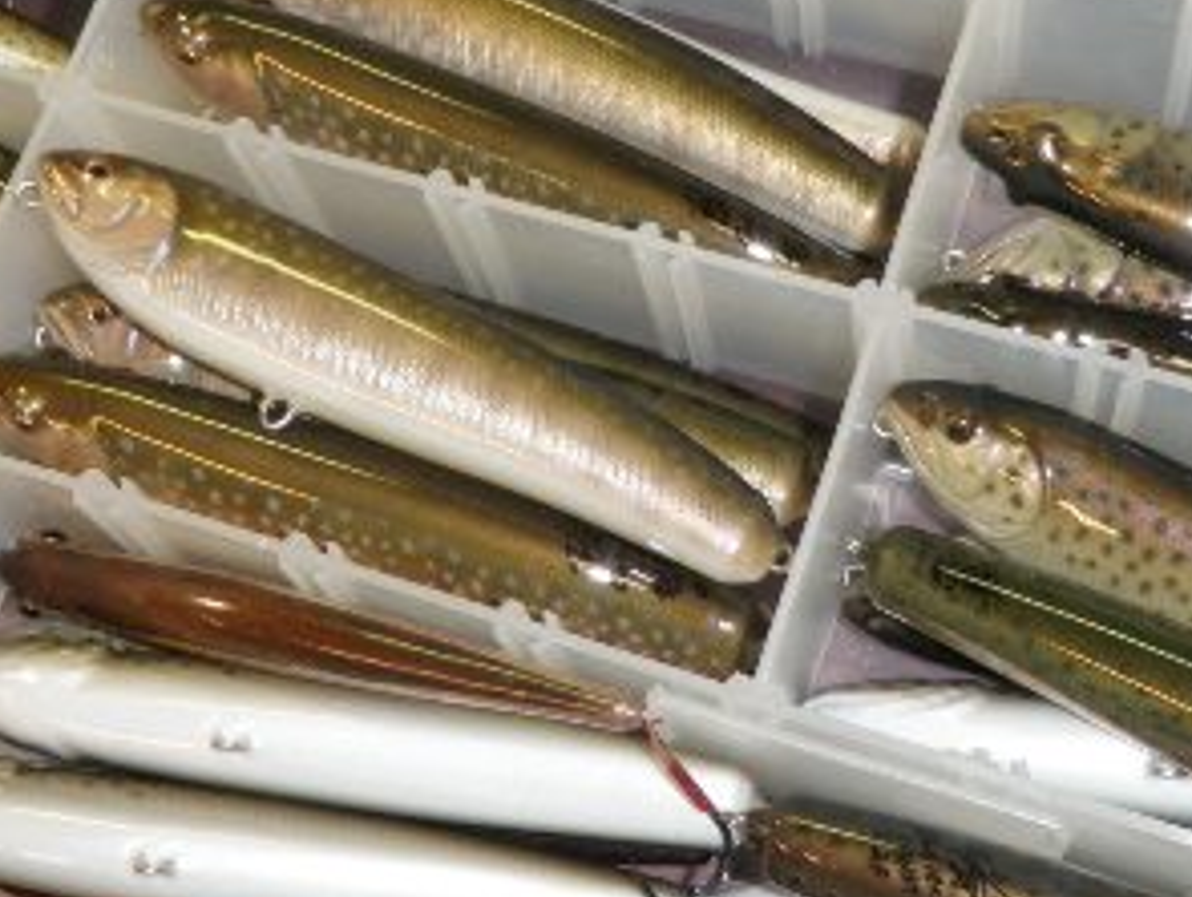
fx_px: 2241
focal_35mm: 65
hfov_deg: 29.8
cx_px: 556
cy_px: 327
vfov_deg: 22.6
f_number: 4.1
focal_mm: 6.53
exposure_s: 1/40
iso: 100
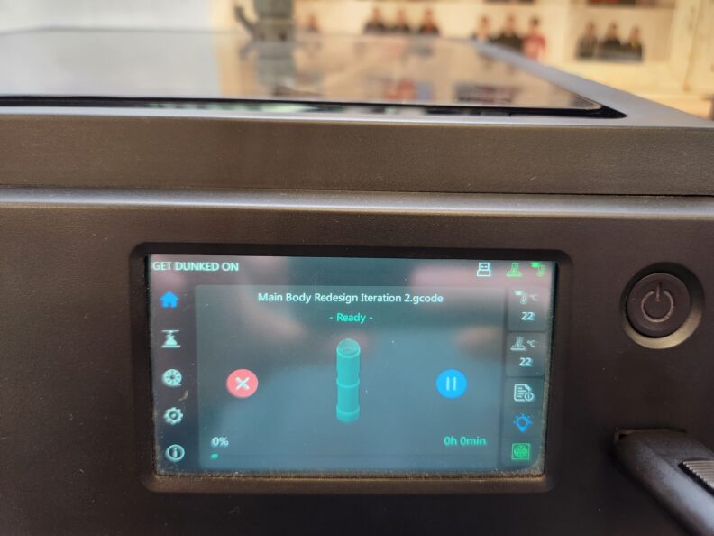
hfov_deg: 73.9
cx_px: 357
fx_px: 474
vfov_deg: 58.9
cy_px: 268
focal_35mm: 23
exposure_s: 1/120
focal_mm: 5.4
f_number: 1.8
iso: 400
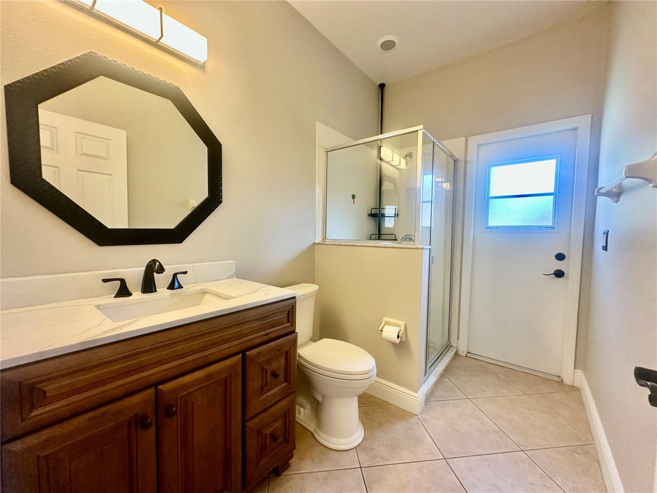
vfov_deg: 85.7
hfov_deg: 102.1
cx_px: 328
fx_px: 266
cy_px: 246
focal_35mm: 14
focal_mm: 2.22
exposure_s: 1/120
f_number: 2.2
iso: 250
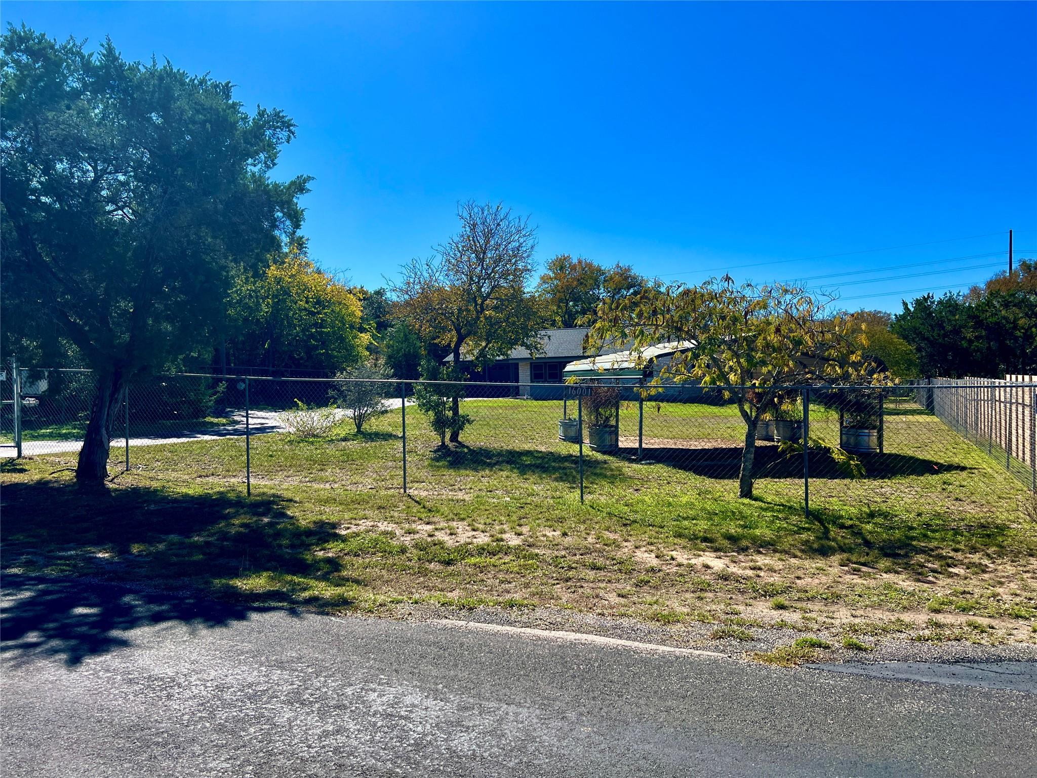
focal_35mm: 26
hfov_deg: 67.3
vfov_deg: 53.1
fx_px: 779
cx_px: 518
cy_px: 389
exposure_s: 1/4630
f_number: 1.5
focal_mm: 5.7
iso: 50
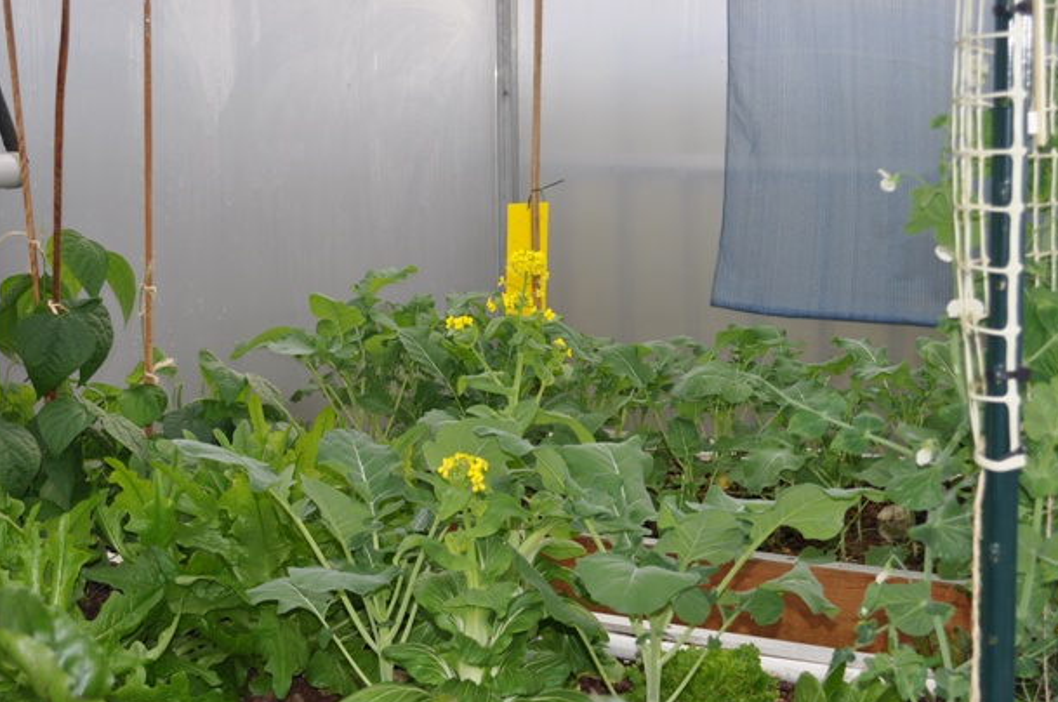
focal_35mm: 67
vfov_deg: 20.2
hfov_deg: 30.1
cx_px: 540
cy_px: 378
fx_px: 1966
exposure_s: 1/200
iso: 220
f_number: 5
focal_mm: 34
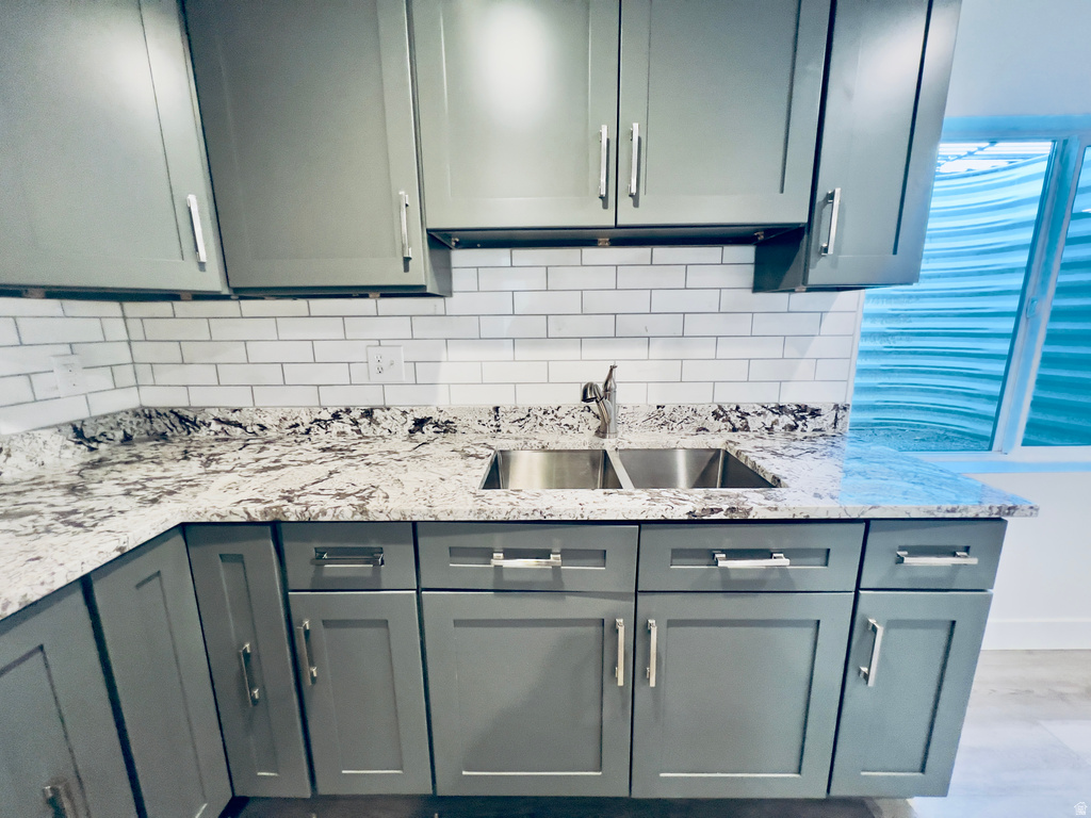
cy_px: 409
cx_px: 546
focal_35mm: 13
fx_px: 410
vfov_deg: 89.9
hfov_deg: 106.2
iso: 320
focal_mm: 1.57
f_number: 1.8
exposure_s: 1/60
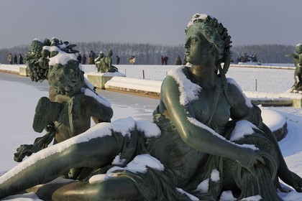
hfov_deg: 22.6
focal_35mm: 90
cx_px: 151
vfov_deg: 15.2
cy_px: 100
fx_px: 755
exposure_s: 1/160
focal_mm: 90
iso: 200
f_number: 13
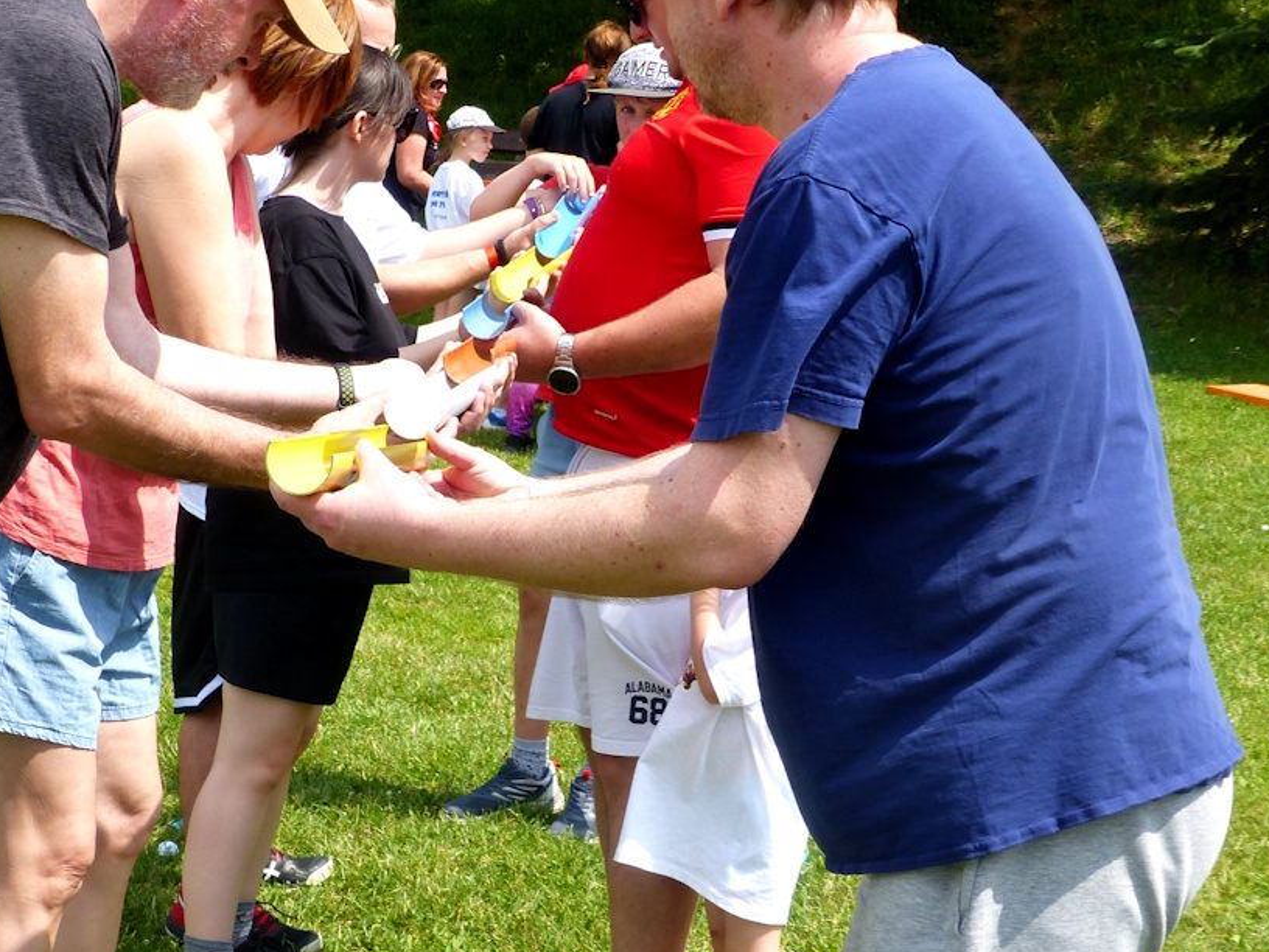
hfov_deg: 25.8
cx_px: 404
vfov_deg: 19.6
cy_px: 524
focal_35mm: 75
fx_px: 2749
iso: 100
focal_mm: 8.7
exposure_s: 1/640
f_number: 4
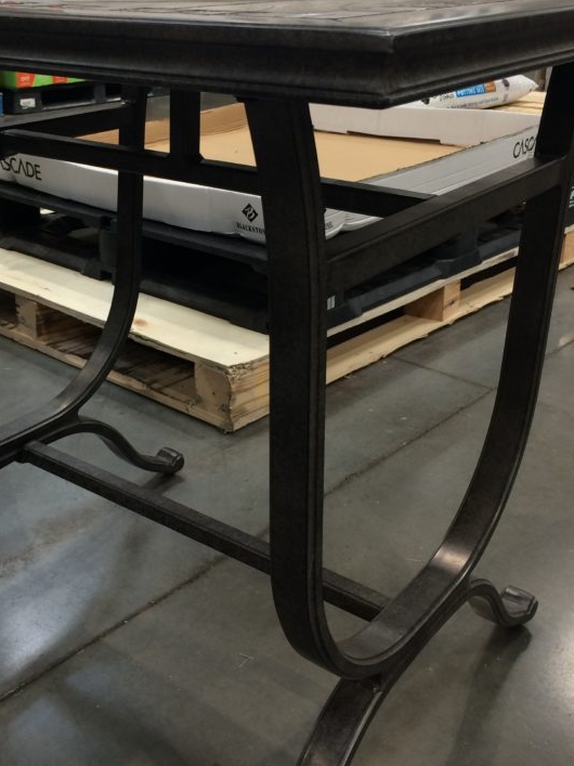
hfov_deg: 33.8
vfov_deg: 44.5
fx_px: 929
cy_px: 291
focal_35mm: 42
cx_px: 162
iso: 40
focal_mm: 4.15
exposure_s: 1/30
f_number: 2.2
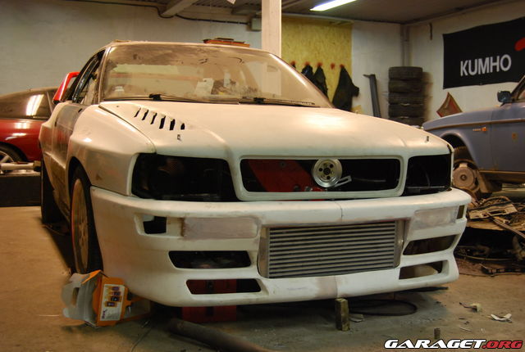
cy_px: 176
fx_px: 680
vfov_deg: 29.1
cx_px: 262
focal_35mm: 46
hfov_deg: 42.2
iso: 720
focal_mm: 31
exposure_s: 1/30
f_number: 4.5
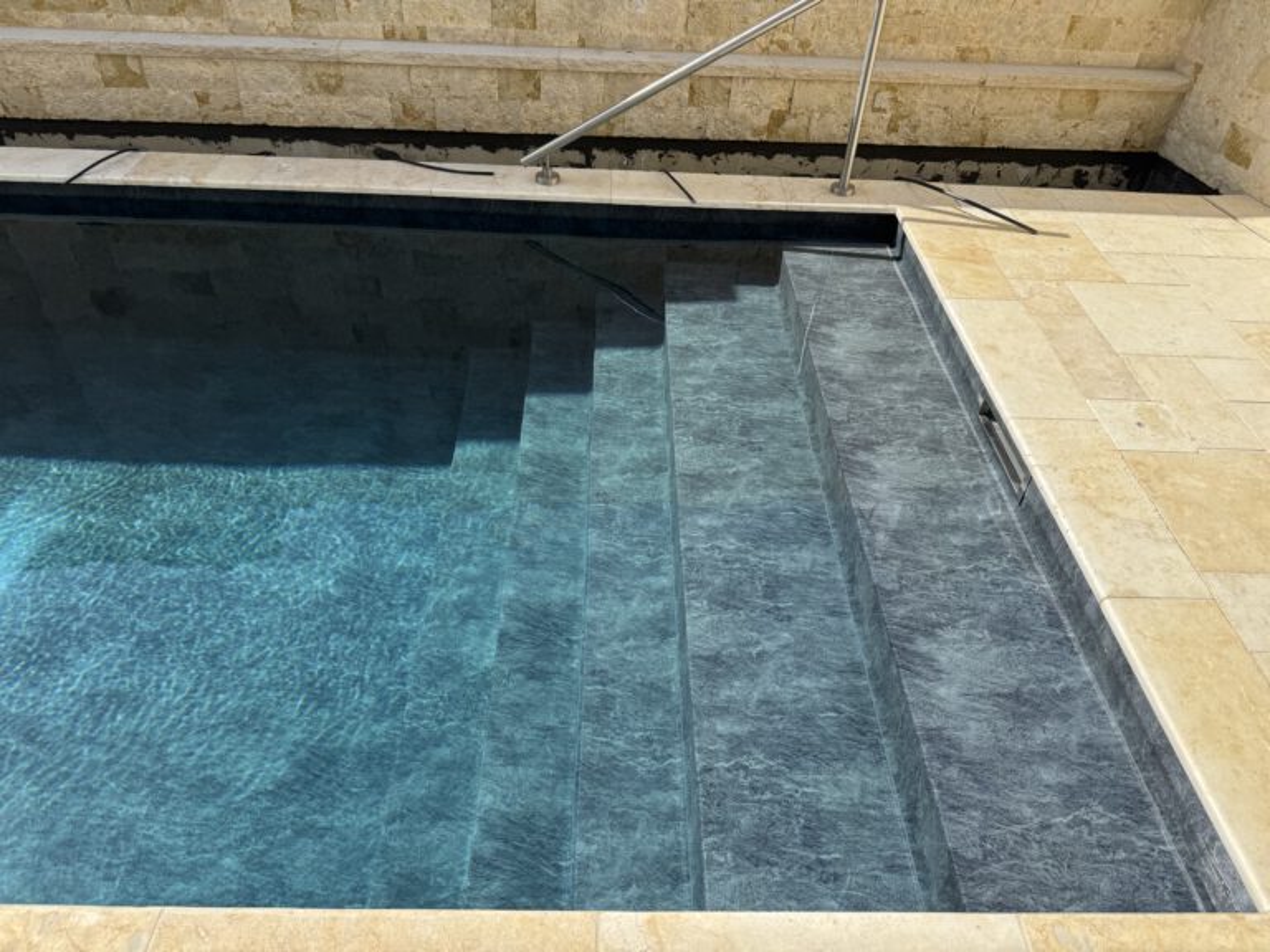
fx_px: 881
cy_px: 476
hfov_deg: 71.6
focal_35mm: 24
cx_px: 635
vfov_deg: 56.8
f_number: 1.78
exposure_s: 1/2710
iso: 80
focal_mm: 6.76
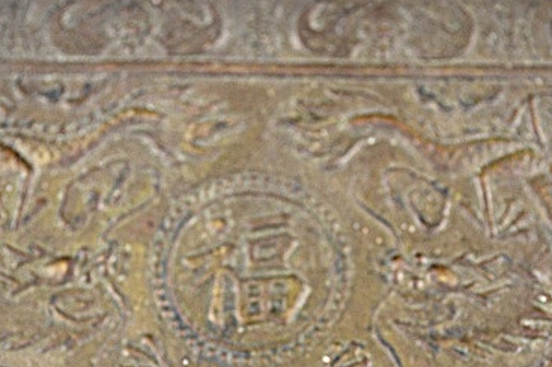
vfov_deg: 13.2
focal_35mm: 103
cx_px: 274
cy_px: 294
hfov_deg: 19.8
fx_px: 1578
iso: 400
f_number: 5
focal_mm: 36
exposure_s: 1/25
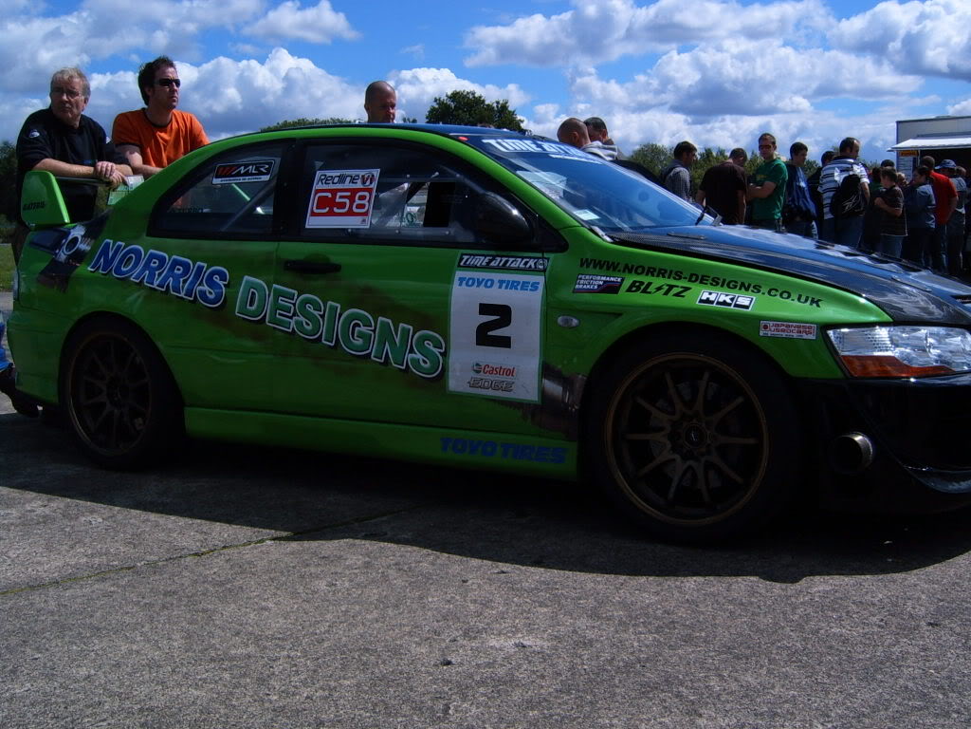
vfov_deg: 37.7
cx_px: 486
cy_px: 364
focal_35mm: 38
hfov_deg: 49.0
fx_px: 1066
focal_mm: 5.8
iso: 50
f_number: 5.8
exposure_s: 1/500
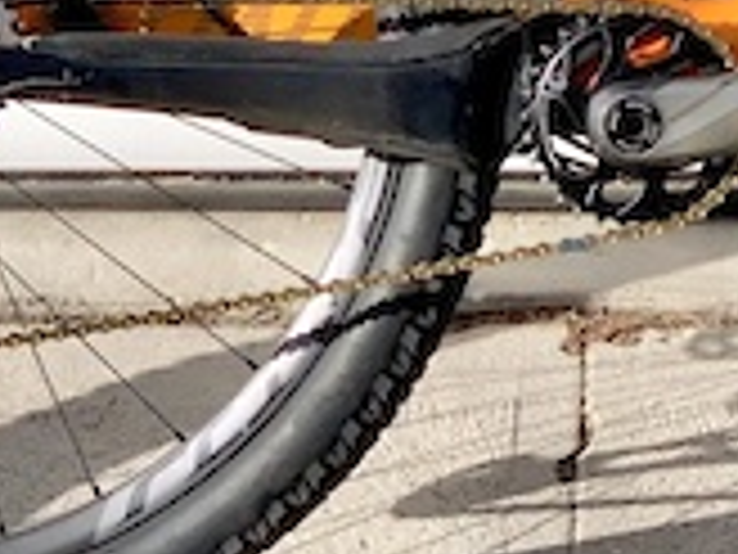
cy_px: -140
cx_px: 886
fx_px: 5415
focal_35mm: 254
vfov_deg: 5.8
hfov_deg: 7.7
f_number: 2.4
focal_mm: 6
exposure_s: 1/999
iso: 16
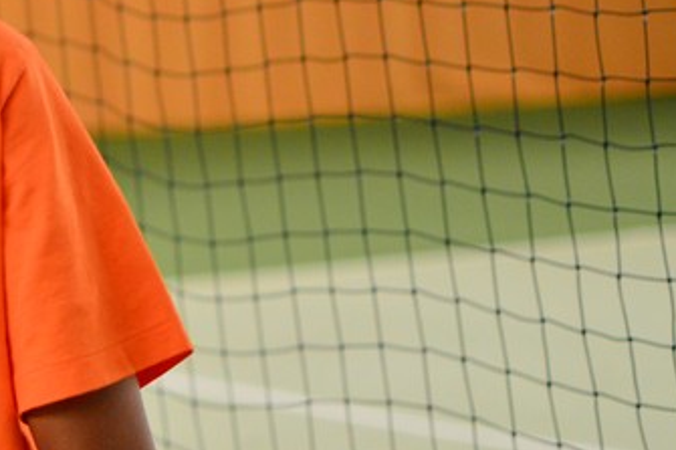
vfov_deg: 8.5
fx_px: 3013
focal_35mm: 161
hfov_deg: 12.3
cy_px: 43
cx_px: -268
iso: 800
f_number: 1.8
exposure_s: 1/250
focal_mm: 35
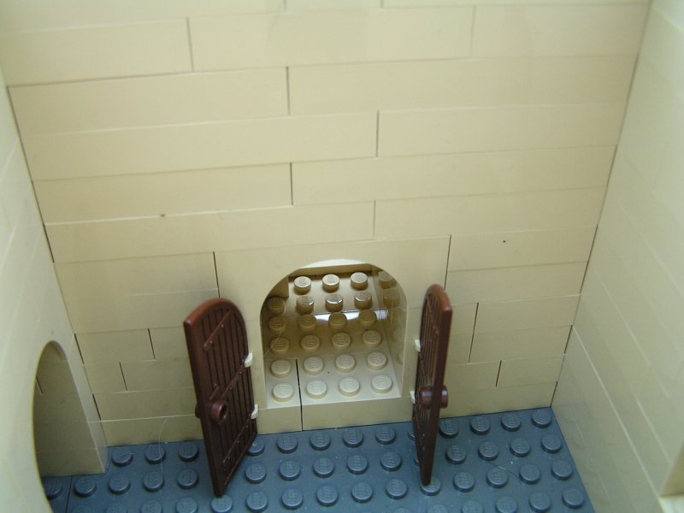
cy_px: 256
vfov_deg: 37.7
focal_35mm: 38
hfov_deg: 49.0
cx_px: 342
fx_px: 751
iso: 80
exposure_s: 1/40
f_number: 2.8
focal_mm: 6.3
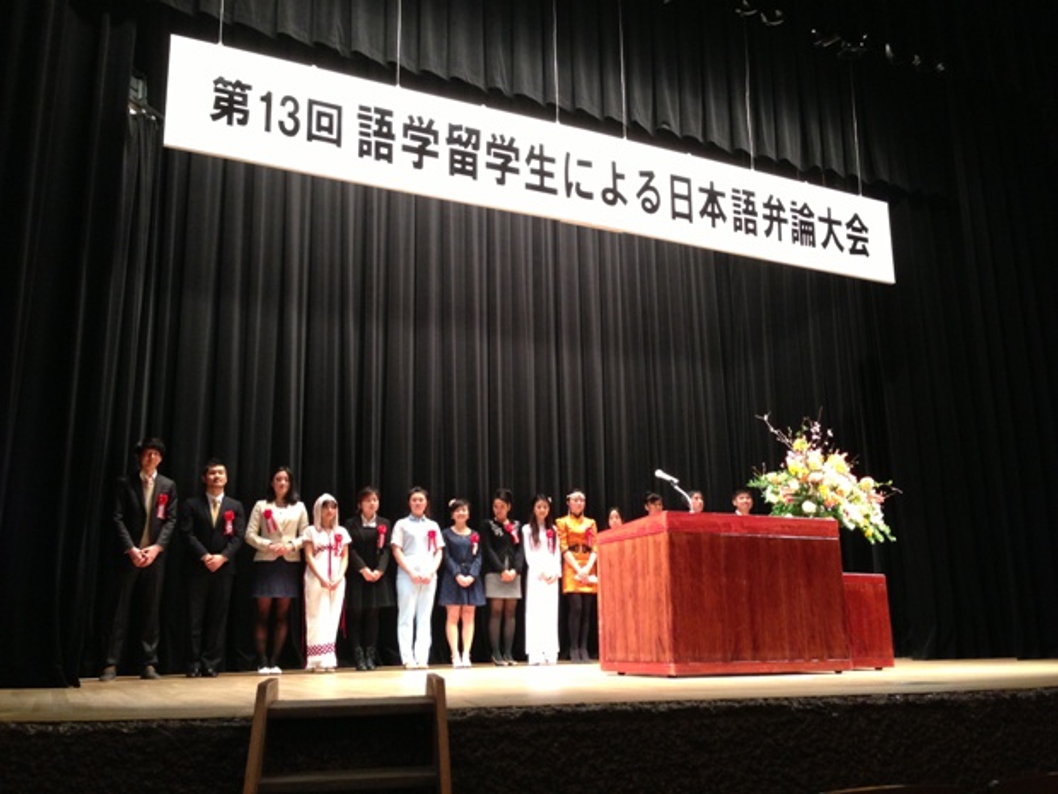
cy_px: 397
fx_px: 1009
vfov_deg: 42.9
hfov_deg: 55.4
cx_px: 529
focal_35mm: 33
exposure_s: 1/20
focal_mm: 4.13
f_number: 2.4
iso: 250
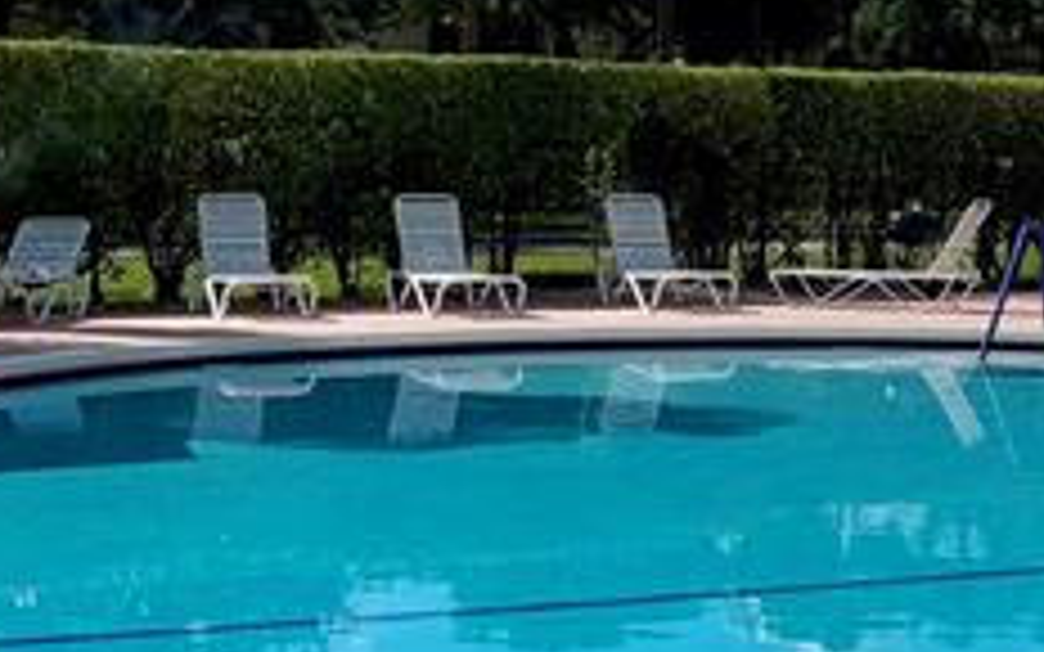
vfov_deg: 13.7
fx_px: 2703
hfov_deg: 19.8
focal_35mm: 95
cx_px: 1408
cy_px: 121
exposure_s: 1/4902
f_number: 1.8
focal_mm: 4.25
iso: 25
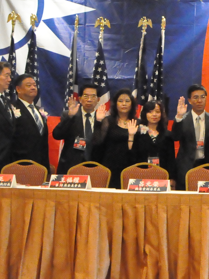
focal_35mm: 86
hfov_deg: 14.7
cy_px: 139
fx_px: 692
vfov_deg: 22.8
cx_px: 390
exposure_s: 1/50
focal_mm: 18
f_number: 3.5
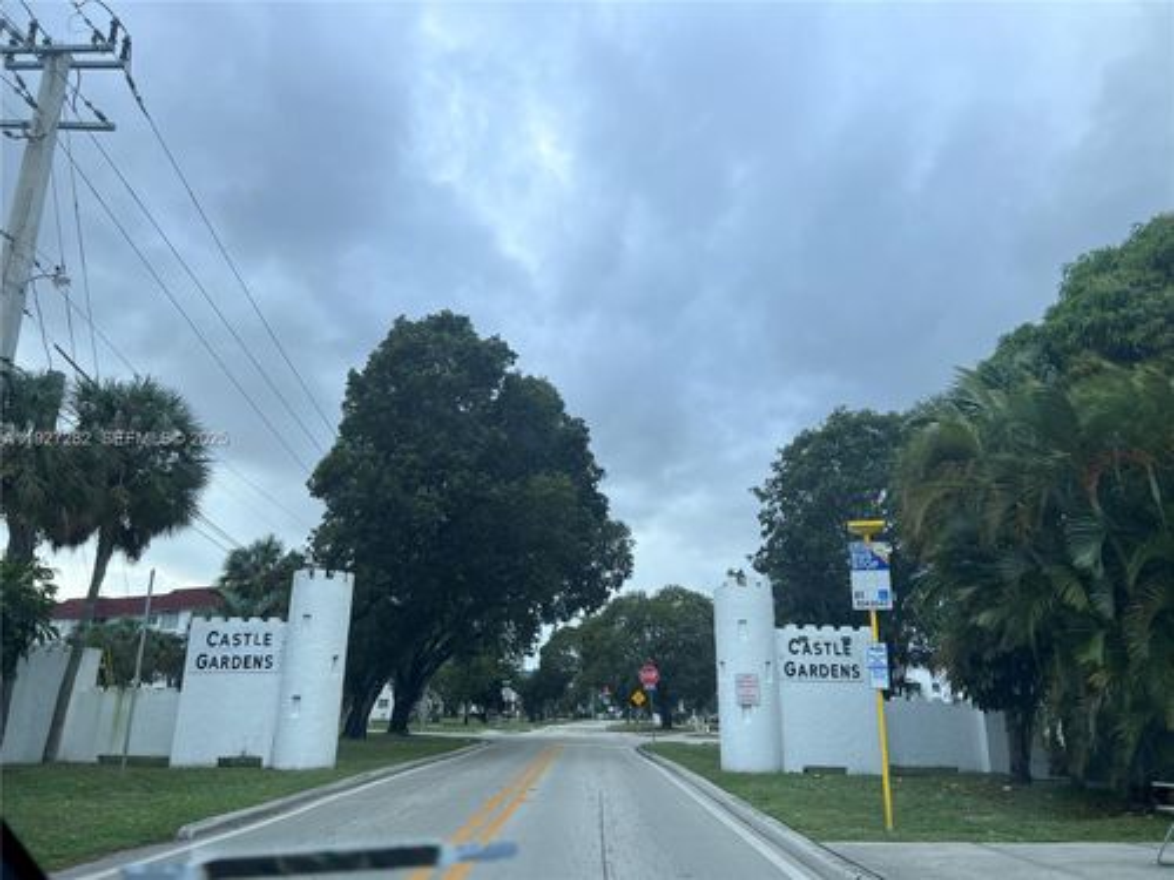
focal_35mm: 26
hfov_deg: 67.3
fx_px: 882
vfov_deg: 53.1
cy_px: 440
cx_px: 587
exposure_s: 1/1621
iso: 50
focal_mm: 5.7
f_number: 1.5
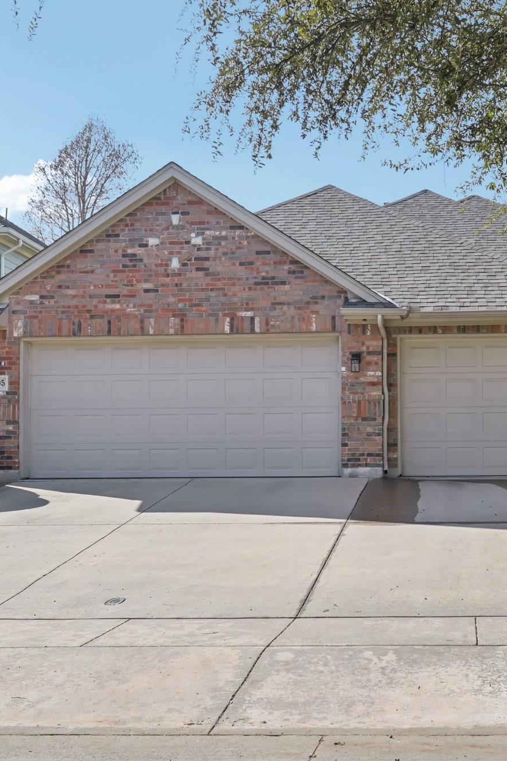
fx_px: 972
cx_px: 430
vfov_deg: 42.8
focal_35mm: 46
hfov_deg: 28.4
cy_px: 375
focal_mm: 30
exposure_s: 1/640
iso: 400
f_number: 8
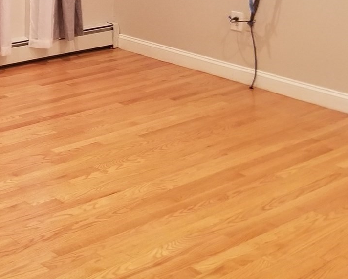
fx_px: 752
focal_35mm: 73
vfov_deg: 19.8
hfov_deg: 23.4
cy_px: -53
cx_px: -88
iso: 200
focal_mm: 4.3
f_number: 1.7
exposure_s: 1/24
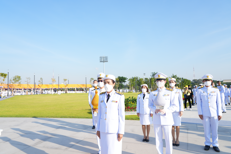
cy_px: 78
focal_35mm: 25
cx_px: 112
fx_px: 160
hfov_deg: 71.5
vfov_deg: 51.3
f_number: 5.6
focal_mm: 24
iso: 100
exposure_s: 1/250
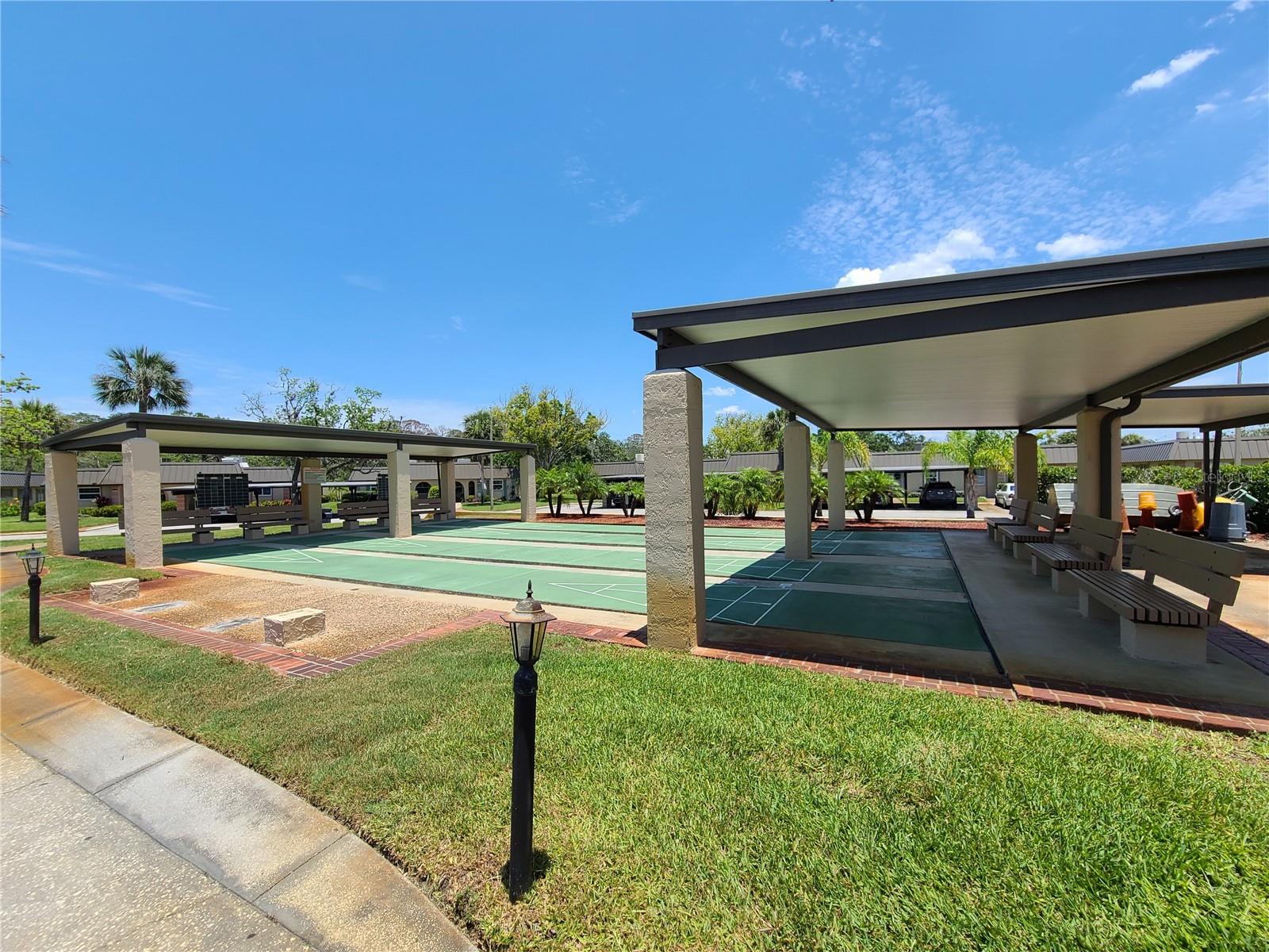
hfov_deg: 106.2
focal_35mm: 13
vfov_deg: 89.9
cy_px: 476
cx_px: 634
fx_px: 477
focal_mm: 2.2
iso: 50
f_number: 2.2
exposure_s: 1/1663
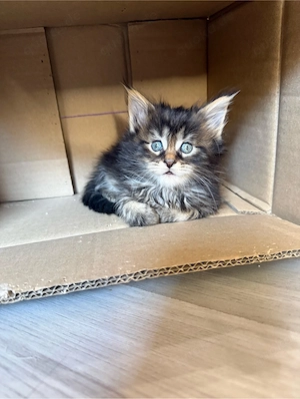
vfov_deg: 71.6
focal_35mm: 24
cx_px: 150
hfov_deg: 56.8
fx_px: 277
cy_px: 200
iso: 640
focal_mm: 6.76
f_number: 1.78
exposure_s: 1/50
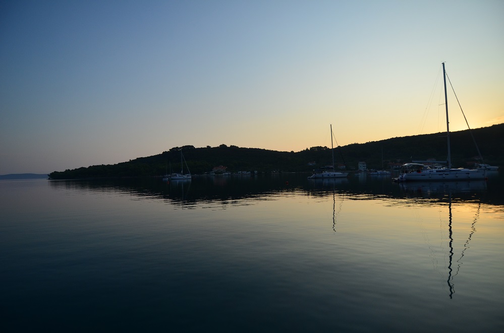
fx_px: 251
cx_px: 252
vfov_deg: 67.1
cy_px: 166
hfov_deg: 90.1
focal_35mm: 18
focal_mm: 12
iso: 400
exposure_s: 1/3200
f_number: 4
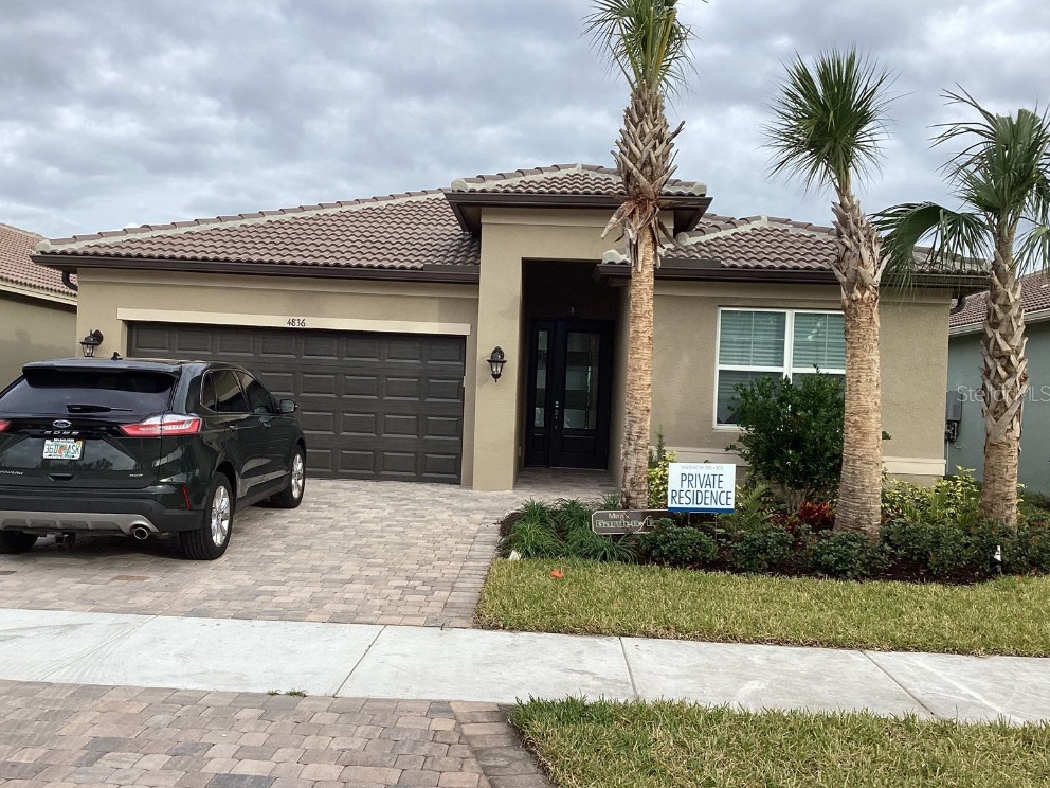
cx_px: 514
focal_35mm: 32
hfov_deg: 56.8
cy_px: 393
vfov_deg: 44.2
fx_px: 971
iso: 25
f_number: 2.4
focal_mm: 3.3
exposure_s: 1/370
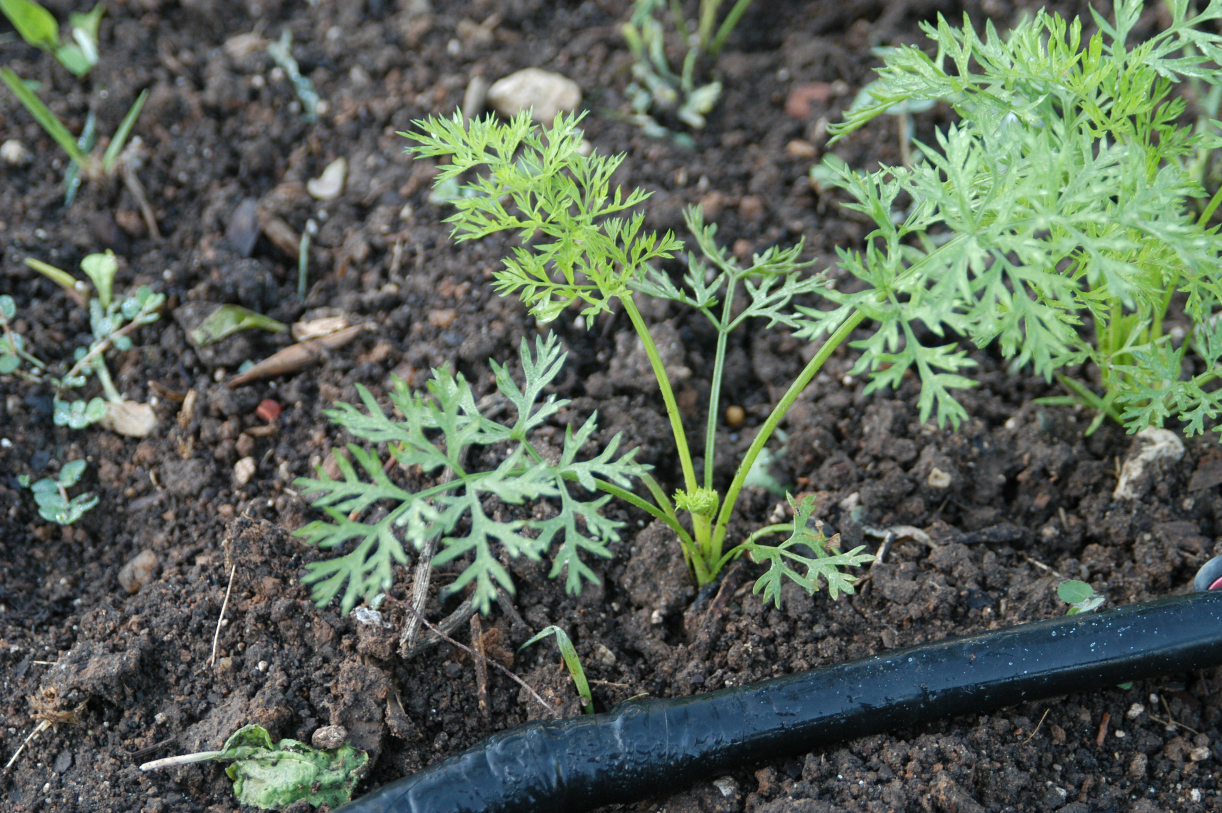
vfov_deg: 13.0
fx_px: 3561
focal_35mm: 105
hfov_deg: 19.5
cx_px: 611
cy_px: 406
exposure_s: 1/90
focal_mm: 70
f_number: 5
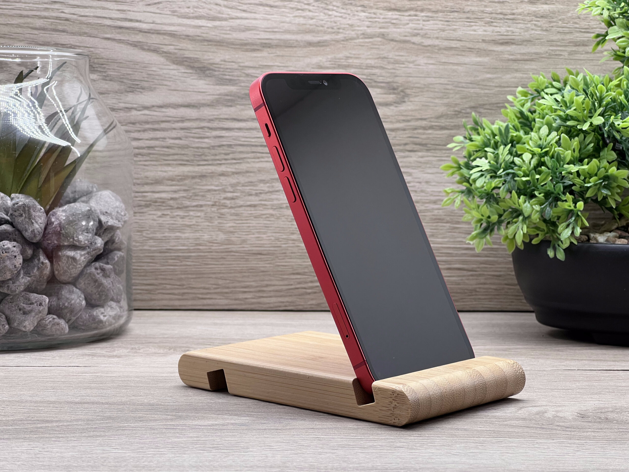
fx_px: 1399
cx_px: 314
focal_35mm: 77
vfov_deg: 19.1
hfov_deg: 25.3
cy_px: 236
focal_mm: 9
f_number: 2.8
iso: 100
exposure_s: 1/100
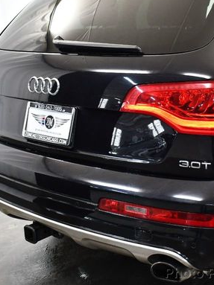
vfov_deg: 33.2
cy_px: 128
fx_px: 478
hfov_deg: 25.0
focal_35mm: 58
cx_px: 154
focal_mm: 18
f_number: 3.5
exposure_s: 1/125
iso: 1250
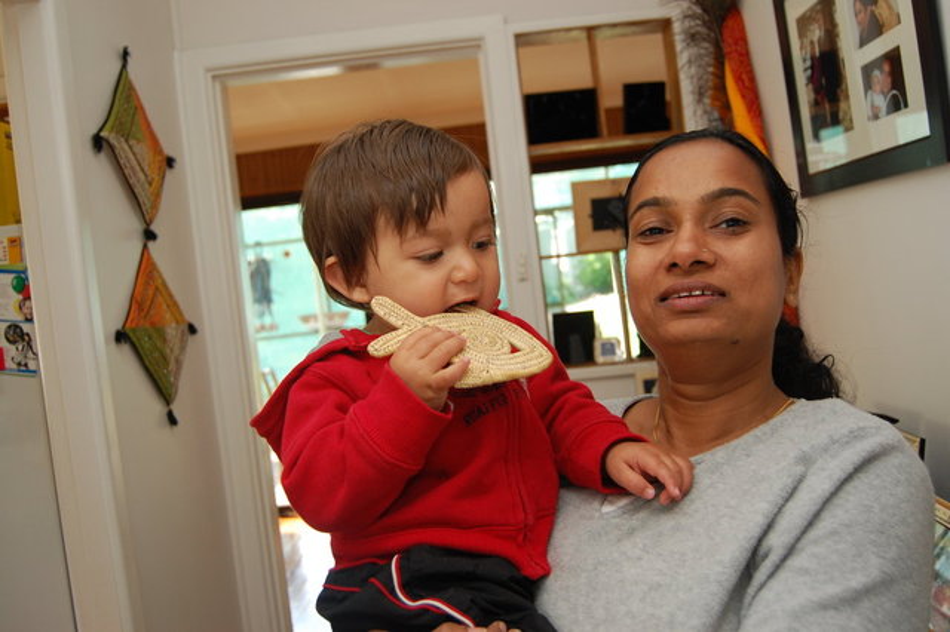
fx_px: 870
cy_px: 316
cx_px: 475
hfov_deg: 57.2
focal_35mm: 33
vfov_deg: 39.9
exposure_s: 1/60
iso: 400
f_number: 4
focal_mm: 22
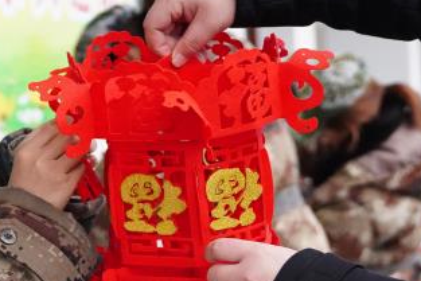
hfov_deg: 19.8
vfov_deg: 13.3
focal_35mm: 103
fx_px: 1205
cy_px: 196
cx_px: 227
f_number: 2.8
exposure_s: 1/5000
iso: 8000
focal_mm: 43
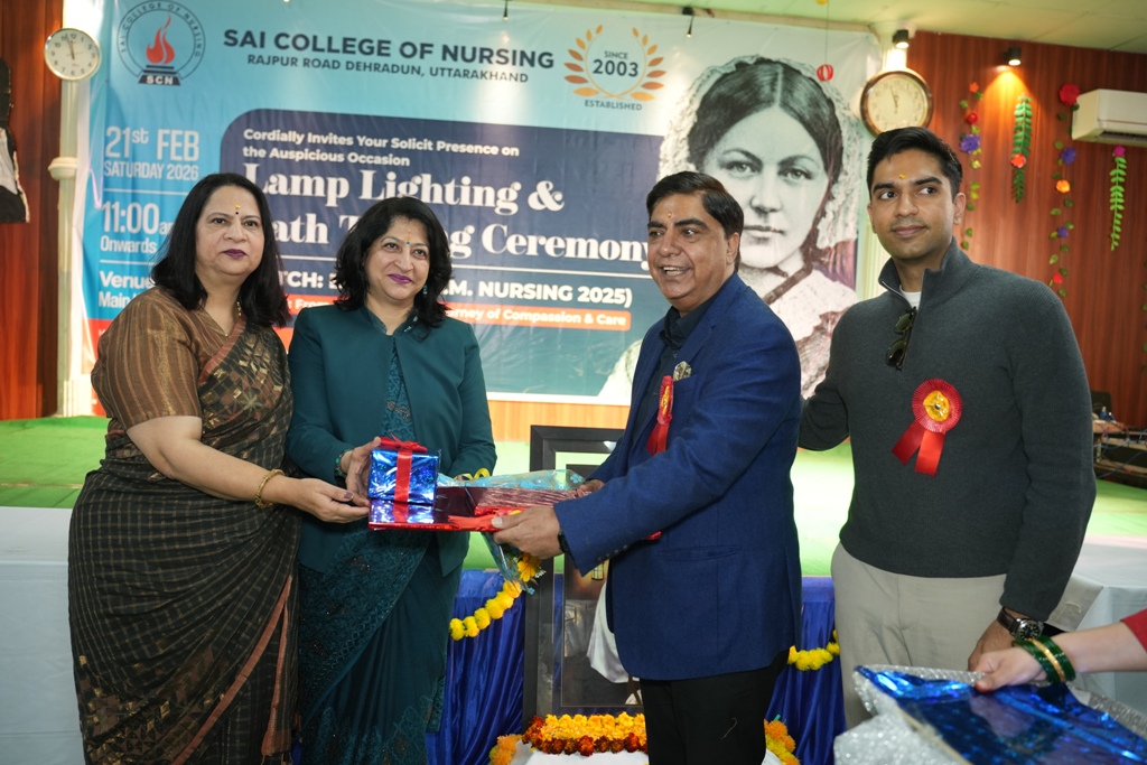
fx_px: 892
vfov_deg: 46.4
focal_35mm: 28
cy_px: 382
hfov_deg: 65.5
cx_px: 574
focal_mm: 28
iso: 1250
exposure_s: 1/100
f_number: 2.8
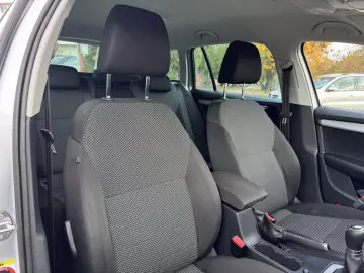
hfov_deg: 71.6
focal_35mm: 24
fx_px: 252
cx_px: 182
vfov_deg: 56.8
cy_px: 136
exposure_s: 1/121
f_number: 1.78
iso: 64
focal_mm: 6.76
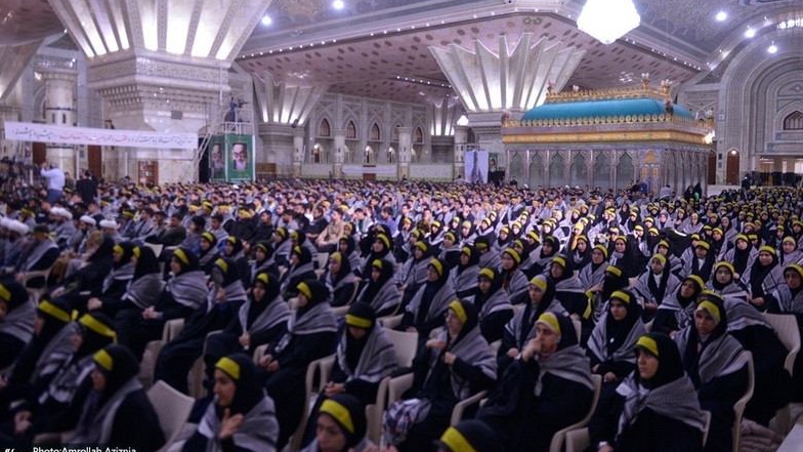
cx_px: 394
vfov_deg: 37.7
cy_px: 204
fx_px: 660
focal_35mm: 31
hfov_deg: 62.6
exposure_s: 1/100
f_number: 3.2
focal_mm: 29
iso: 1250
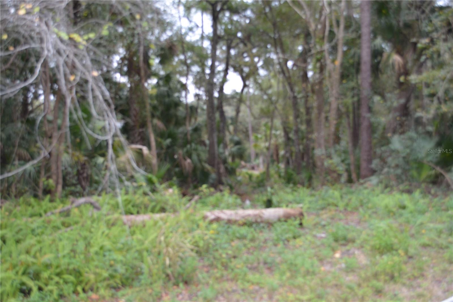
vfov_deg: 31.9
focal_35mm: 42
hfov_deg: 46.4
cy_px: 151
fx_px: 528
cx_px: 226
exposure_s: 1/60
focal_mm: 28
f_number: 4.5
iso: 640
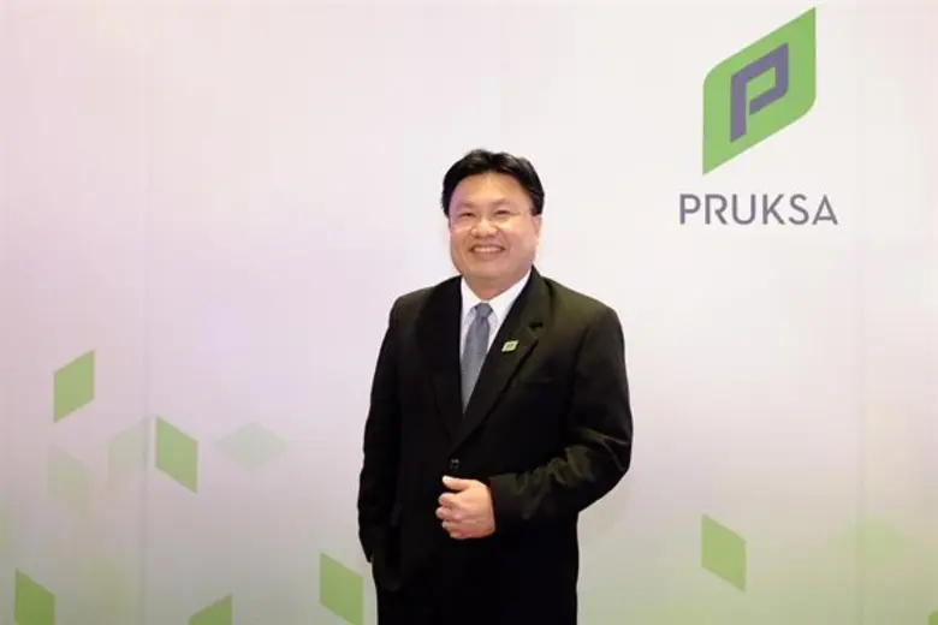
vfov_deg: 42.3
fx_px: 808
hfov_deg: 60.3
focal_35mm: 31
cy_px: 312
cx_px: 469
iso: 2500
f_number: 4
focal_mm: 20.5
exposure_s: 1/25
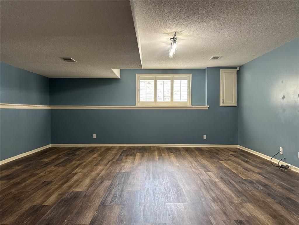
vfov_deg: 56.8
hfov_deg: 71.6
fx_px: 207
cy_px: 112
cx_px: 150
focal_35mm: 24
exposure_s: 1/120
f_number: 1.78
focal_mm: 6.86
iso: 200
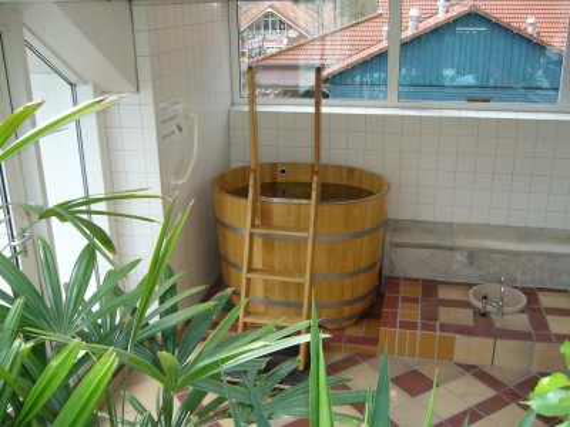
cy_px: 214
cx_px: 285
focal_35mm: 35
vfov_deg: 40.7
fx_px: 576
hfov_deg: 52.6
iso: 80
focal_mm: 5.8
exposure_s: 1/100
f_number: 2.8
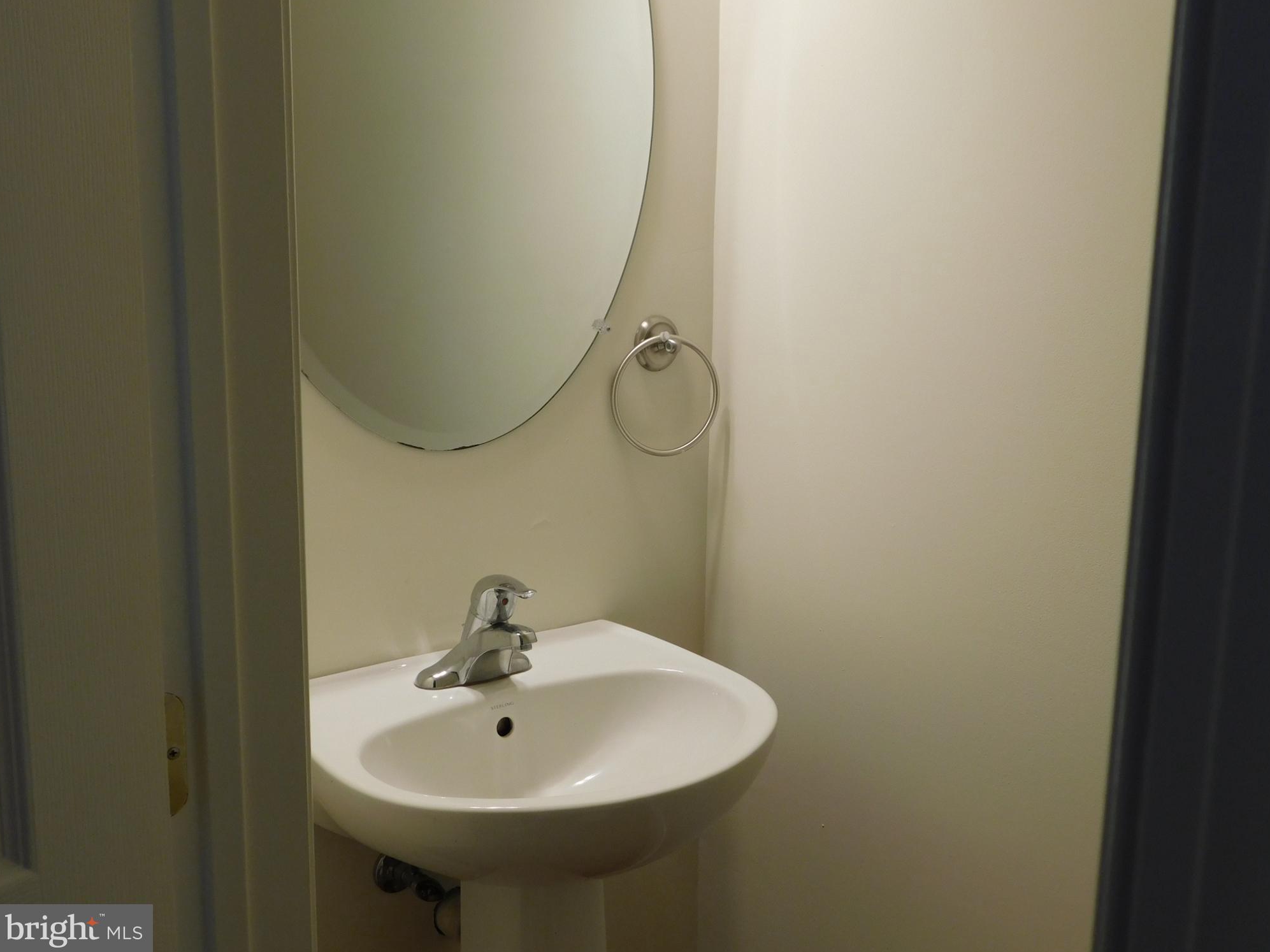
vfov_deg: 38.7
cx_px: 646
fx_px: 1357
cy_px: 467
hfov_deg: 50.1
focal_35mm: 37
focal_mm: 6.3
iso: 125
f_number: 3.5
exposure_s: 1/30
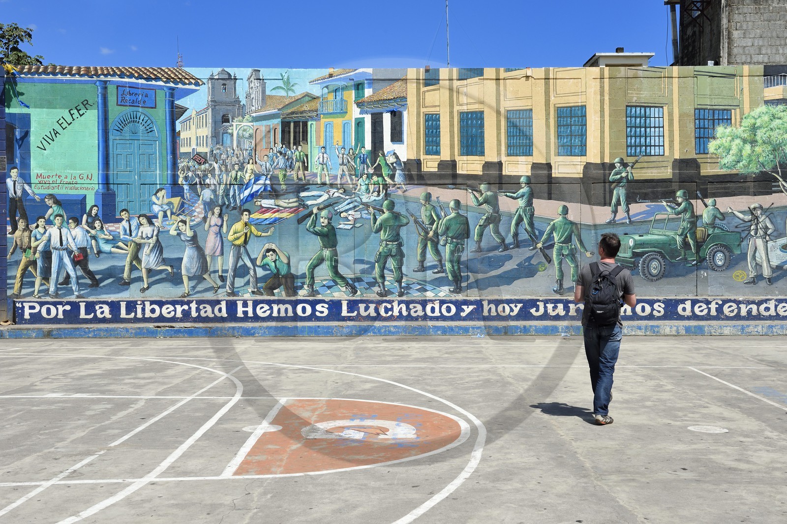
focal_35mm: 42
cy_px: 262
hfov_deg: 46.4
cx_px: 394
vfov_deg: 31.8
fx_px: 917
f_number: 13
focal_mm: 42
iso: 200
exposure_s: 1/250
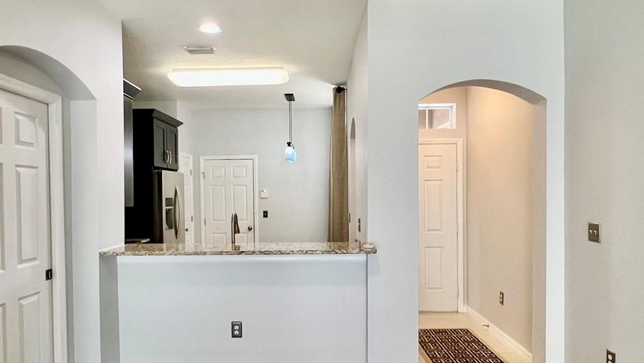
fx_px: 427
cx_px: 314
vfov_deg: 45.9
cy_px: 206
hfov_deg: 74.0
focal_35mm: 25
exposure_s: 1/120
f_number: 1.8
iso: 200
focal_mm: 1.57
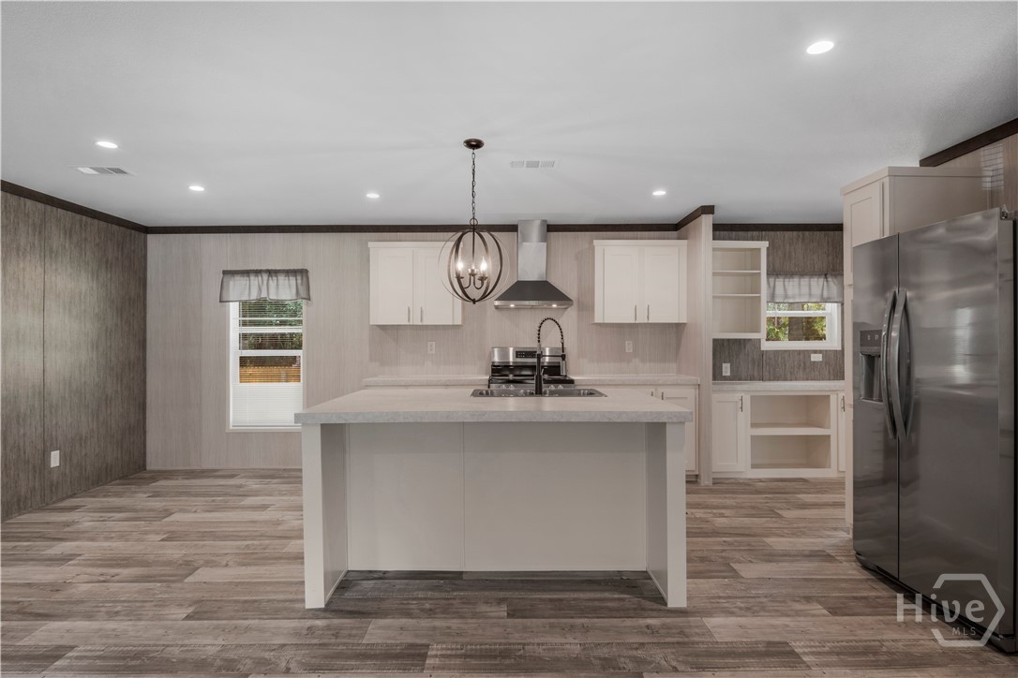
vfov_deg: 72.1
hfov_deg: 95.0
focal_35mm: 16
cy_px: 339
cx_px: 509
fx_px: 467
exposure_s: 1/2
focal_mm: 11
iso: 100
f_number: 7.1
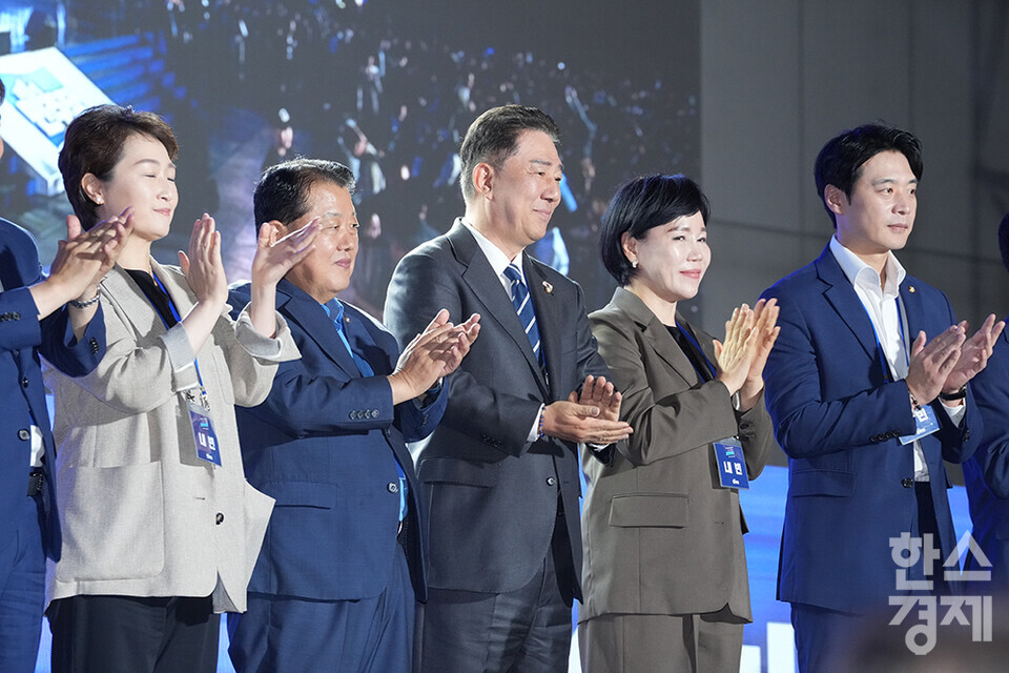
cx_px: 504
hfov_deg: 10.3
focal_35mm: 200
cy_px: 336
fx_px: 5605
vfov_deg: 6.9
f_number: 8
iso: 3200
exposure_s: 1/160
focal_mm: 200
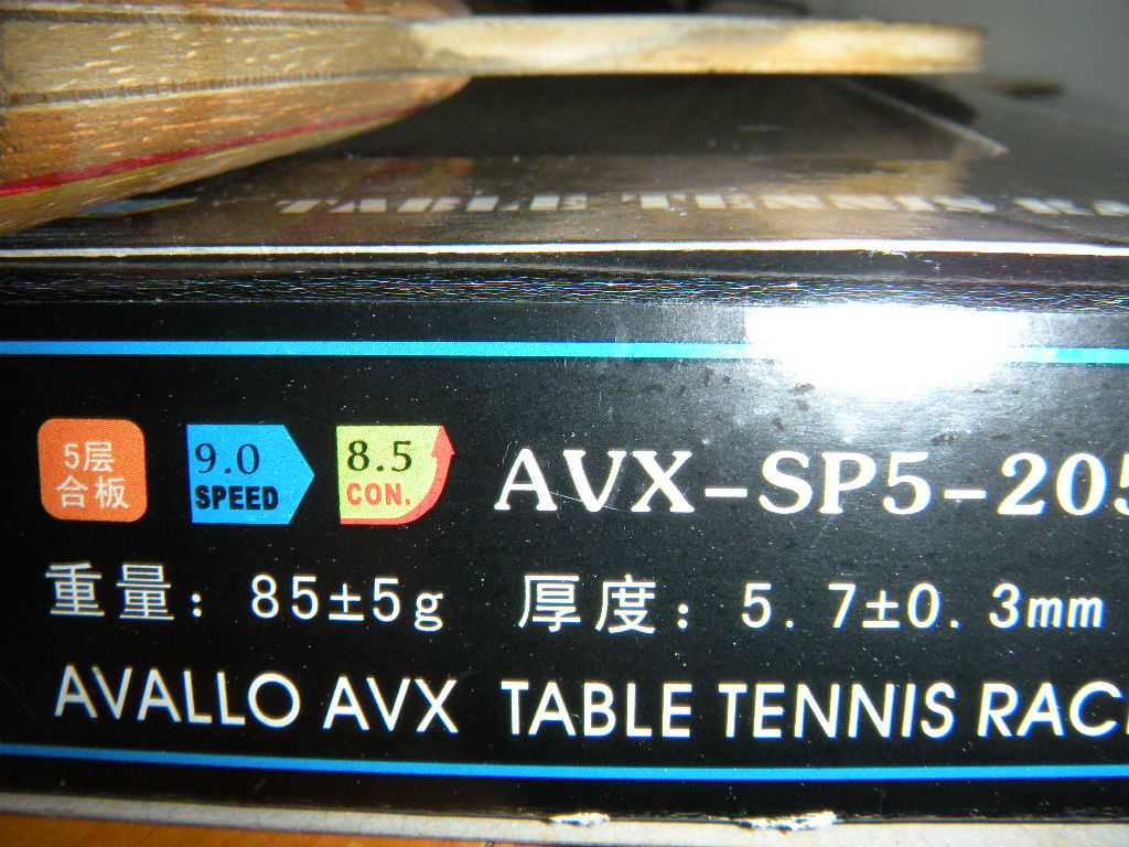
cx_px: 564
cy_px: 424
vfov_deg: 40.7
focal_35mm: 35
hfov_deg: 52.6
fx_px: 1142
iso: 200
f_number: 6.4
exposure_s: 1/60
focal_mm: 5.9
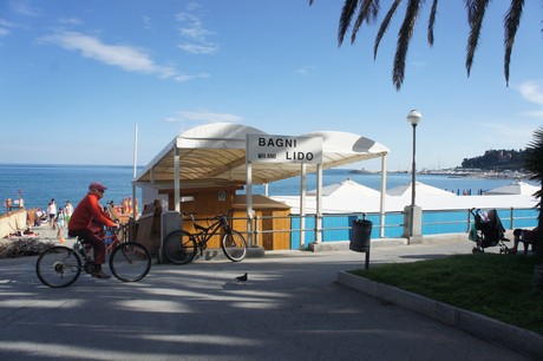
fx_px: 407
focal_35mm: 27
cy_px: 180
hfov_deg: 67.4
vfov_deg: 47.9
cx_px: 272
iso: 200
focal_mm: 18
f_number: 7.1
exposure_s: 1/400
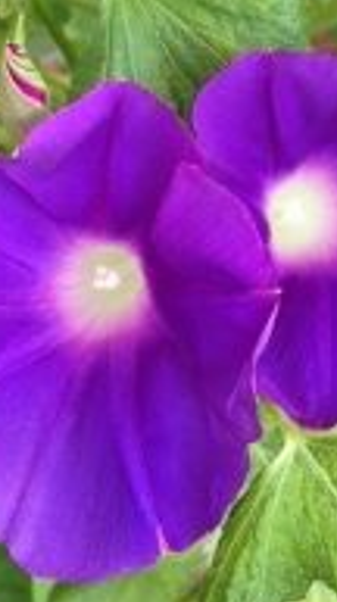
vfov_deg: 24.2
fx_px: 1340
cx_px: 134
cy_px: -3
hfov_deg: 14.3
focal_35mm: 84
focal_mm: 4.12
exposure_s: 1/120
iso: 50
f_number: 2.4
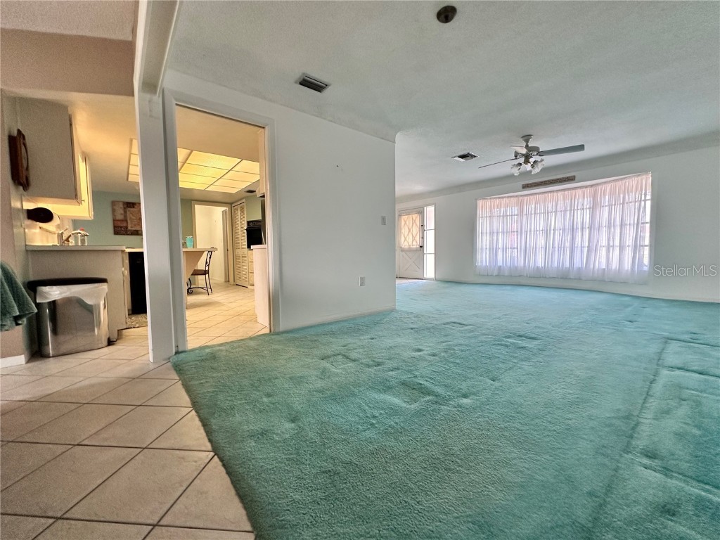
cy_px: 270
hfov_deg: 102.1
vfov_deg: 85.7
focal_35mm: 14
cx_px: 360
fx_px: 291
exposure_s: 1/60
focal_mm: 2.22
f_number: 2.2
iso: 200
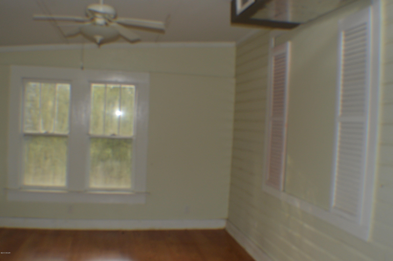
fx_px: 425
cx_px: 196
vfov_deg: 34.1
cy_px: 130
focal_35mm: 39
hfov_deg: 49.6
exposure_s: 1/60
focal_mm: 26
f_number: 4.2
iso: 500
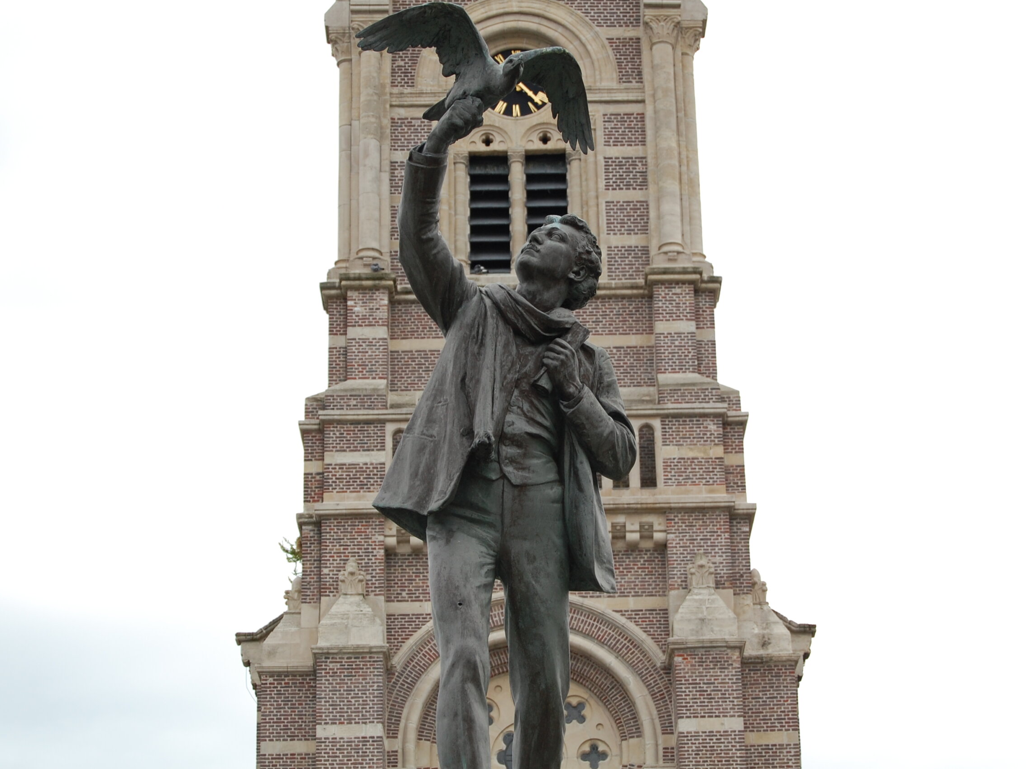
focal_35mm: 90
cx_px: 521
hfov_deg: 21.9
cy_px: 384
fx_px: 2654
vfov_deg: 16.5
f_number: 5.6
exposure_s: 1/500
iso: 280
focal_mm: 55
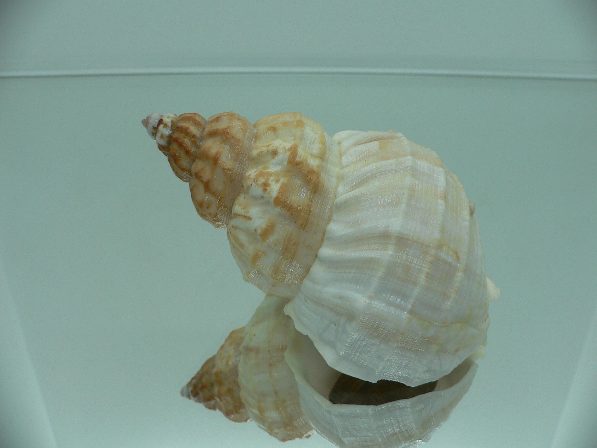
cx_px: 298
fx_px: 604
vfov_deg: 40.7
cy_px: 224
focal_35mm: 35
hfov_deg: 52.6
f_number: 2.8
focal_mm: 4.6
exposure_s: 1/80
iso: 80
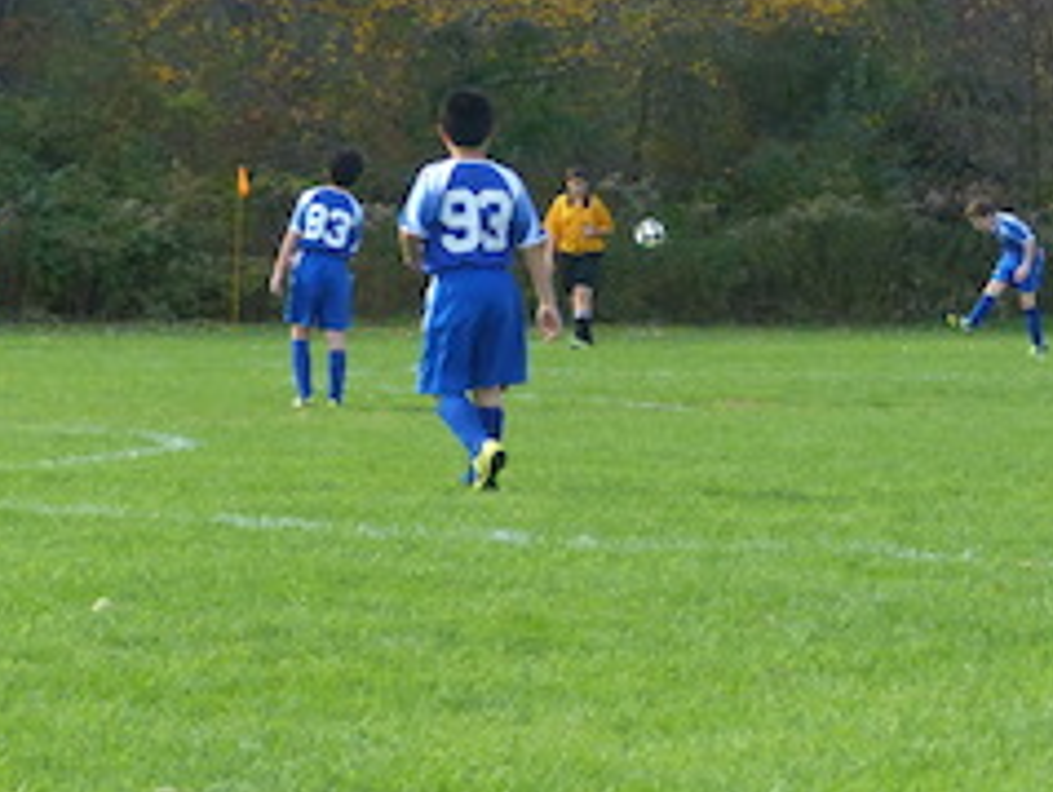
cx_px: 701
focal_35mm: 217
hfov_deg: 9.1
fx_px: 6608
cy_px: 239
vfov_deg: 6.9
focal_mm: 17.4
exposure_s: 1/500
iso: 250
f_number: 2.8
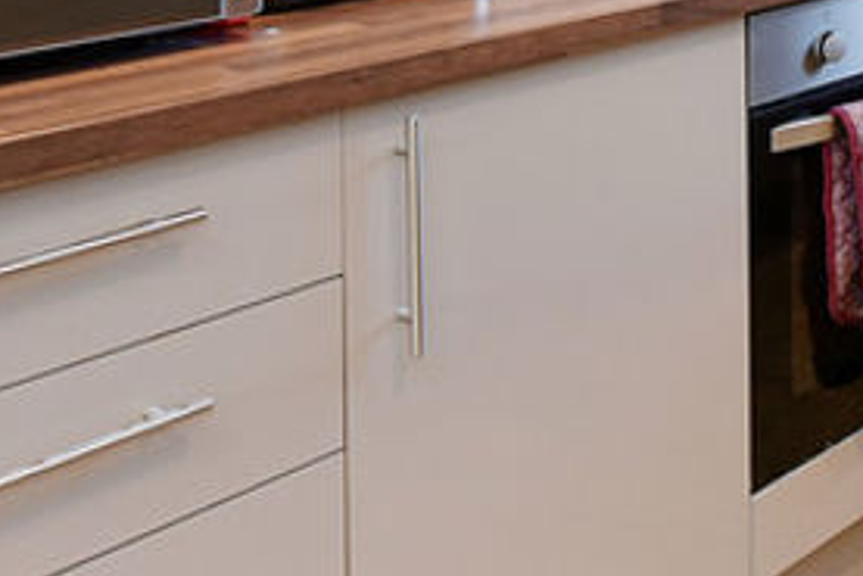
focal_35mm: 58
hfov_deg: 27.0
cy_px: -268
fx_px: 1391
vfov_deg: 20.4
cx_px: 1210
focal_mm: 14
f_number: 8
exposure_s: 1/15
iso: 250
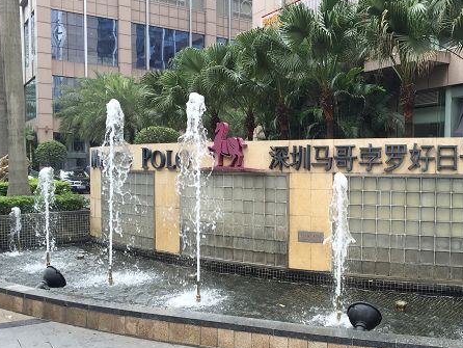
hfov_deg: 47.3
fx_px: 522
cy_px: 196
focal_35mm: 39
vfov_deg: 36.8
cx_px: 296
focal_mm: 4.15
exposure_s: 1/240
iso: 32
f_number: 2.2
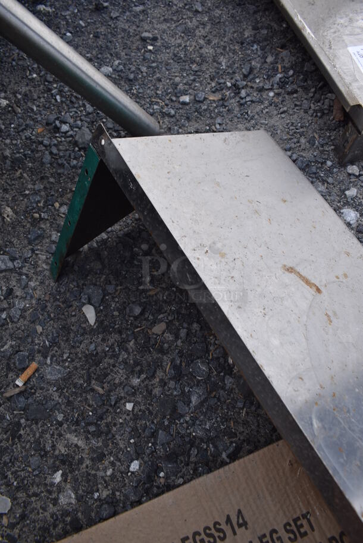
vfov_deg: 67.3
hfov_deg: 48.0
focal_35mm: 27
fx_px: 408
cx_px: 182
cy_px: 272
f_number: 6.3
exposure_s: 1/250
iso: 200
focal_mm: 18
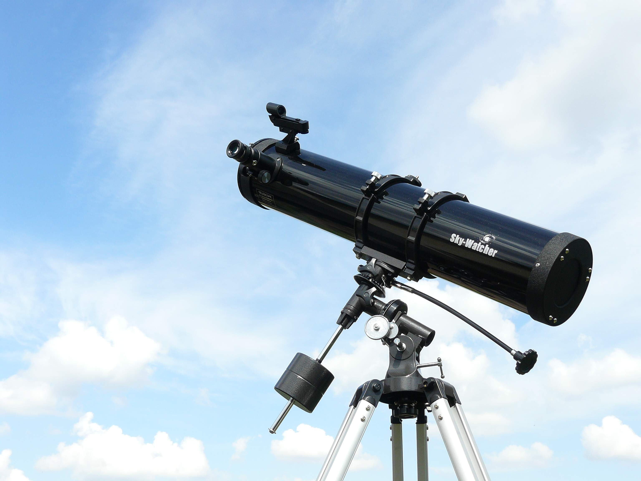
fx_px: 852
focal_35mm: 46
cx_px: 320
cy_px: 240
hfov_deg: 41.2
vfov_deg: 31.5
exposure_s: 1/250
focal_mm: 7.6
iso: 100
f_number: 5.6
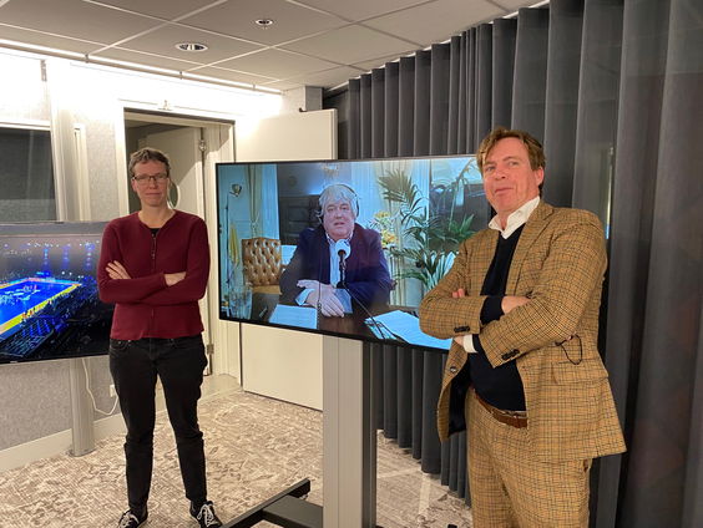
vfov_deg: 53.1
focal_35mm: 26
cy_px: 264
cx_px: 352
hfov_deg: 67.3
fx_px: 528
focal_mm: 4.25
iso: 250
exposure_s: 1/50
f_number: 1.8
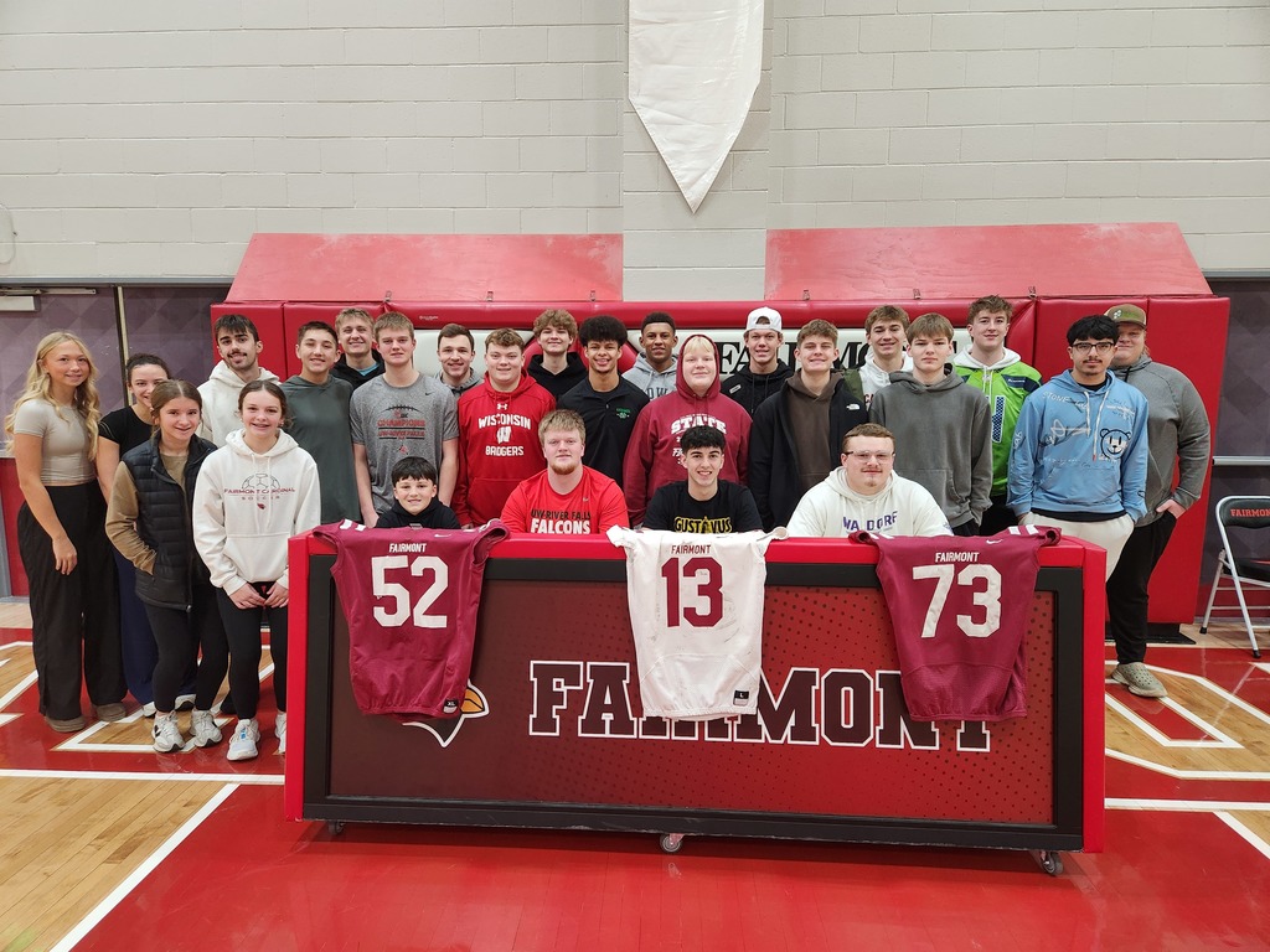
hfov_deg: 73.9
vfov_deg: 58.9
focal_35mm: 23
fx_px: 844
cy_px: 476
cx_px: 635
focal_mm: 5.4
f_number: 1.8
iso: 320
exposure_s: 1/120
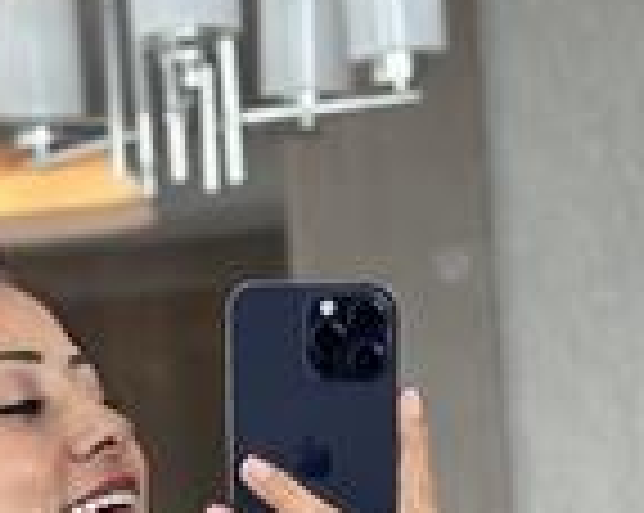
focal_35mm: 166
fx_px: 3160
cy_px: 1035
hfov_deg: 11.6
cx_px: 95
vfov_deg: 8.8
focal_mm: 6.86
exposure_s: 1/50
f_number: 1.78
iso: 200
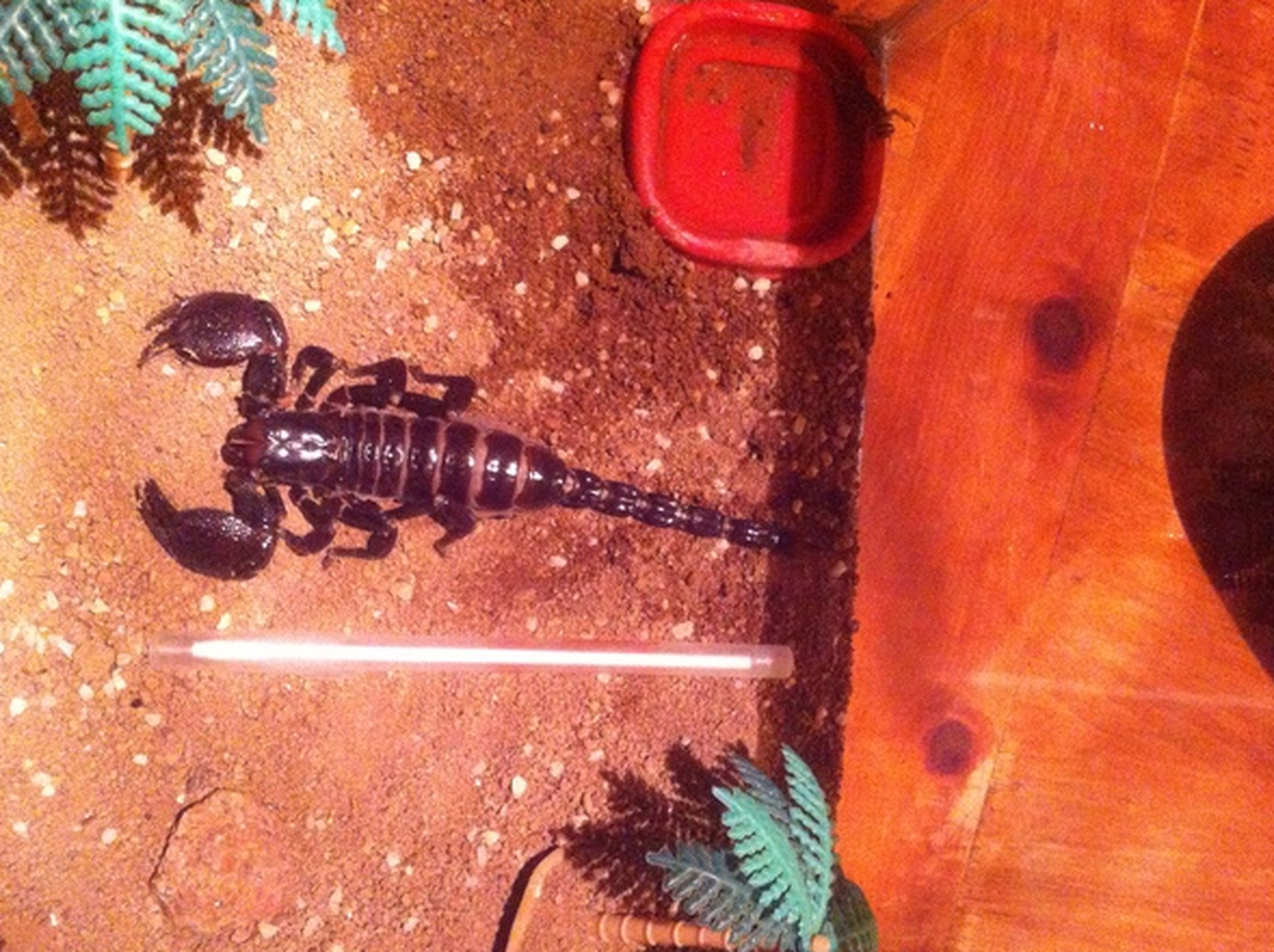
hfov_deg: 49.0
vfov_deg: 37.6
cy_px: 504
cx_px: 636
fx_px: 1397
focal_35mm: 38
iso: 800
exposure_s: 1/15
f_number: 2.8
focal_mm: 3.85
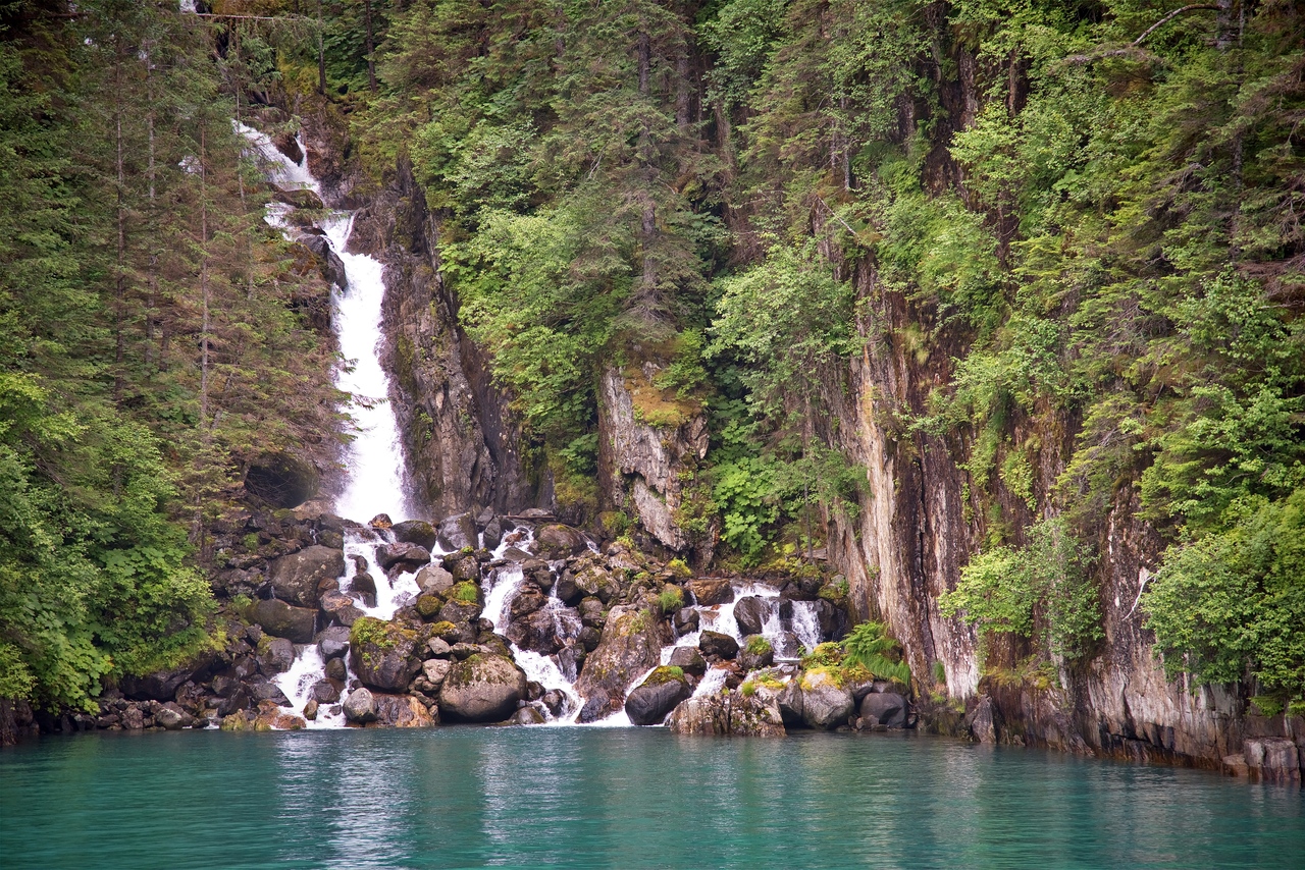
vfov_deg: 11.4
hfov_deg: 17.1
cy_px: 435
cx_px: 652
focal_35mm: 120
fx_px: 4351
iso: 450
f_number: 4
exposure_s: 1/250
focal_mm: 120
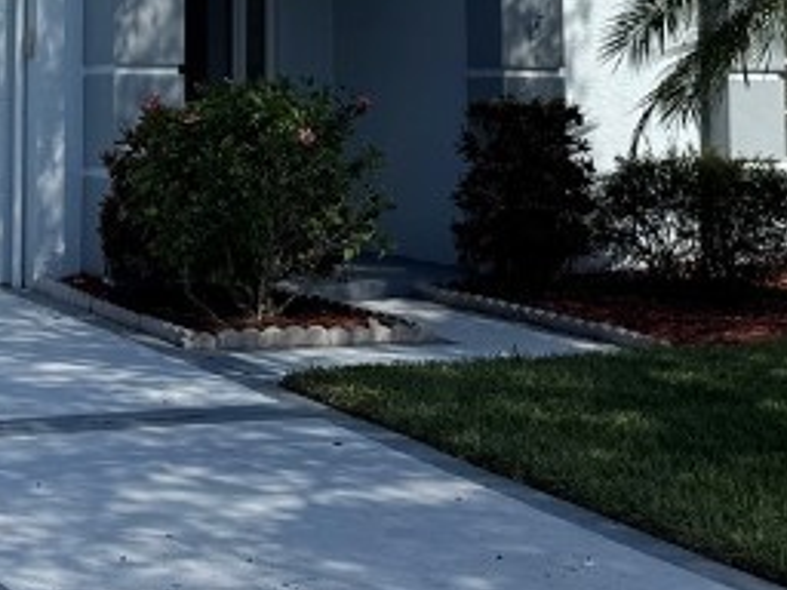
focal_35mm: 96
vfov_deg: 15.1
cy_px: -37
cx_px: 209
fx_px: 2183
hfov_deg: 20.3
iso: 80
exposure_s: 1/4608
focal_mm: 6.76
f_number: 1.78
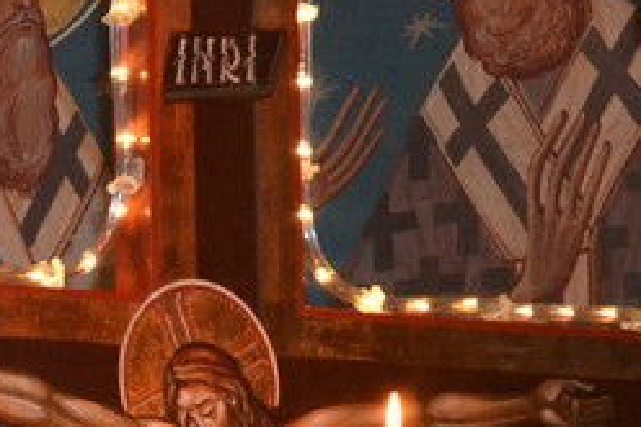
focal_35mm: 189
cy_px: 818
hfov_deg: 9.7
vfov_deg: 7.0
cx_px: -881
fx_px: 3363
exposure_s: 1/60
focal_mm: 26
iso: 1800
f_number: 4
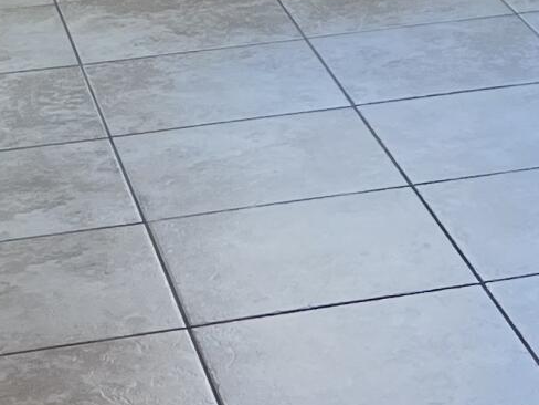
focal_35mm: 160
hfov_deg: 12.0
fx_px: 2491
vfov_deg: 8.8
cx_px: 676
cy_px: -396
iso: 50
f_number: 1.5
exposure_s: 1/170
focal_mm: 5.7
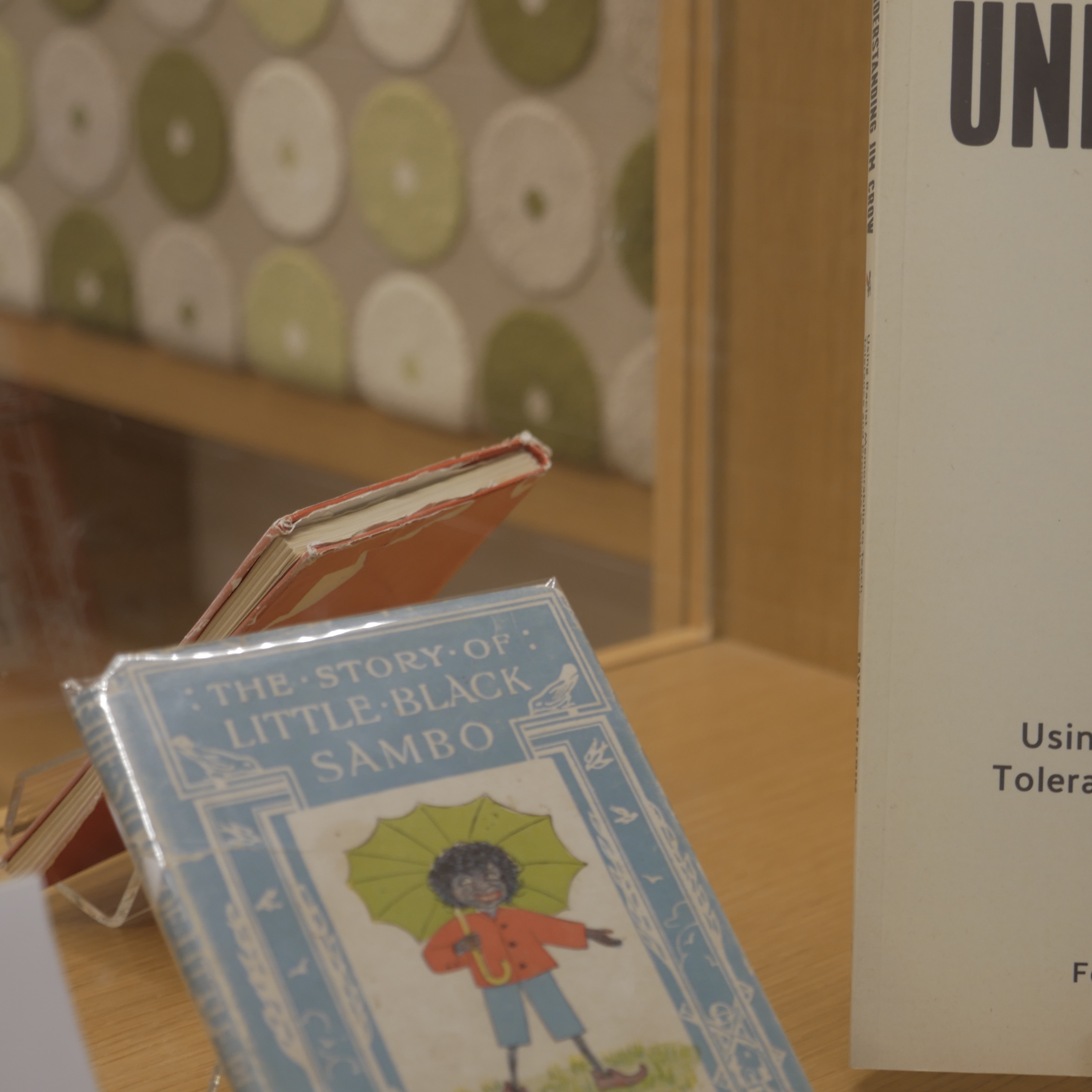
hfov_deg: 21.3
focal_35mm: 80
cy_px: 654
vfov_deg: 21.6
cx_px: 906
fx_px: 2855
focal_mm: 25
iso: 250
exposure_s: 1/20
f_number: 2.8
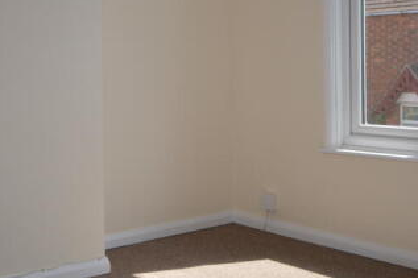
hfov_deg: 32.4
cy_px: 61
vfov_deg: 21.6
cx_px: 218
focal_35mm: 62
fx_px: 719
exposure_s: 1/125
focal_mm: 20
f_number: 5.6
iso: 100
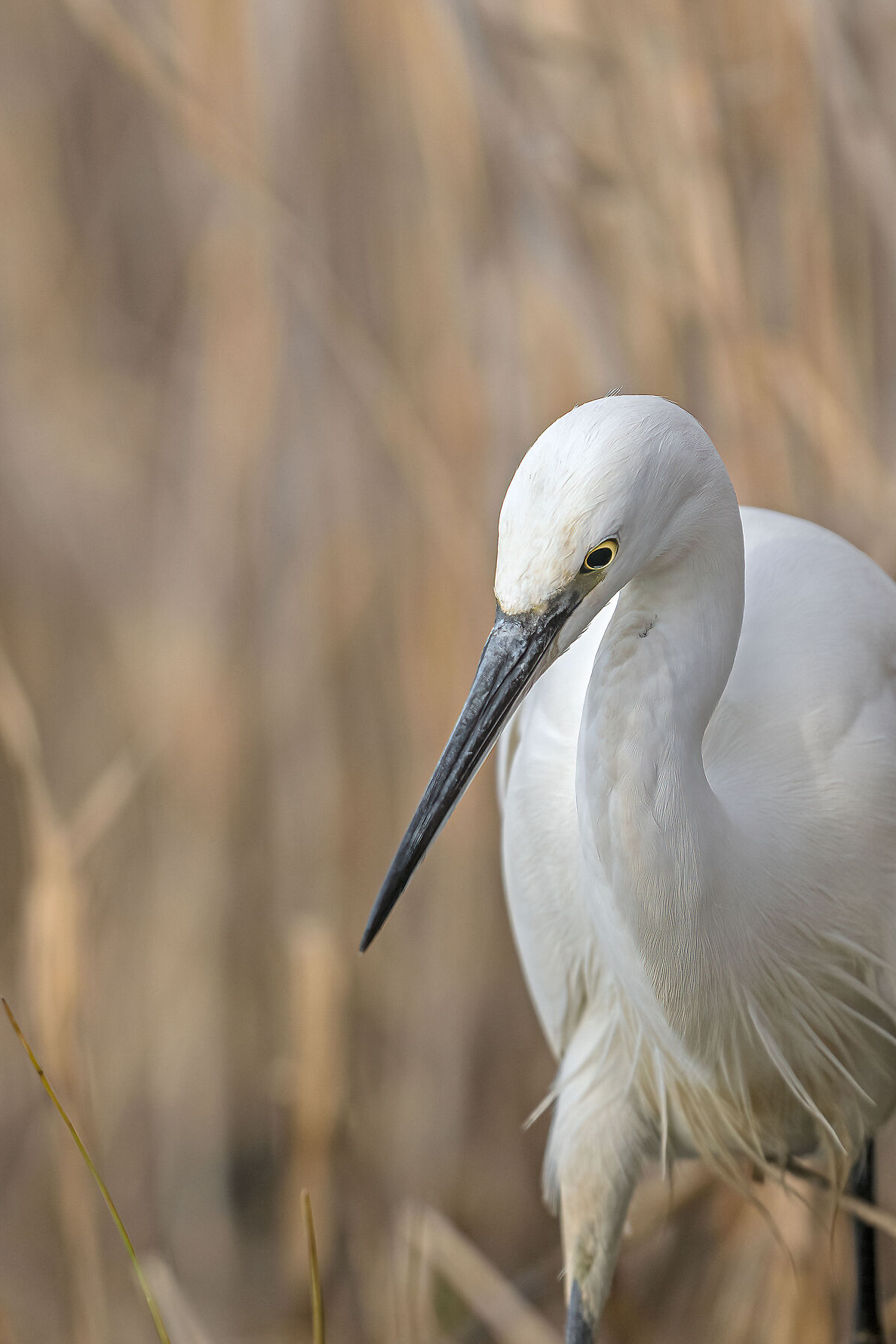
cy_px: 856
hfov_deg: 1.4
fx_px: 37704
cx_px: 584
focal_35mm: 1010
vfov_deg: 2.0
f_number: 4
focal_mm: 500
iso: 320
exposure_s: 1/2000
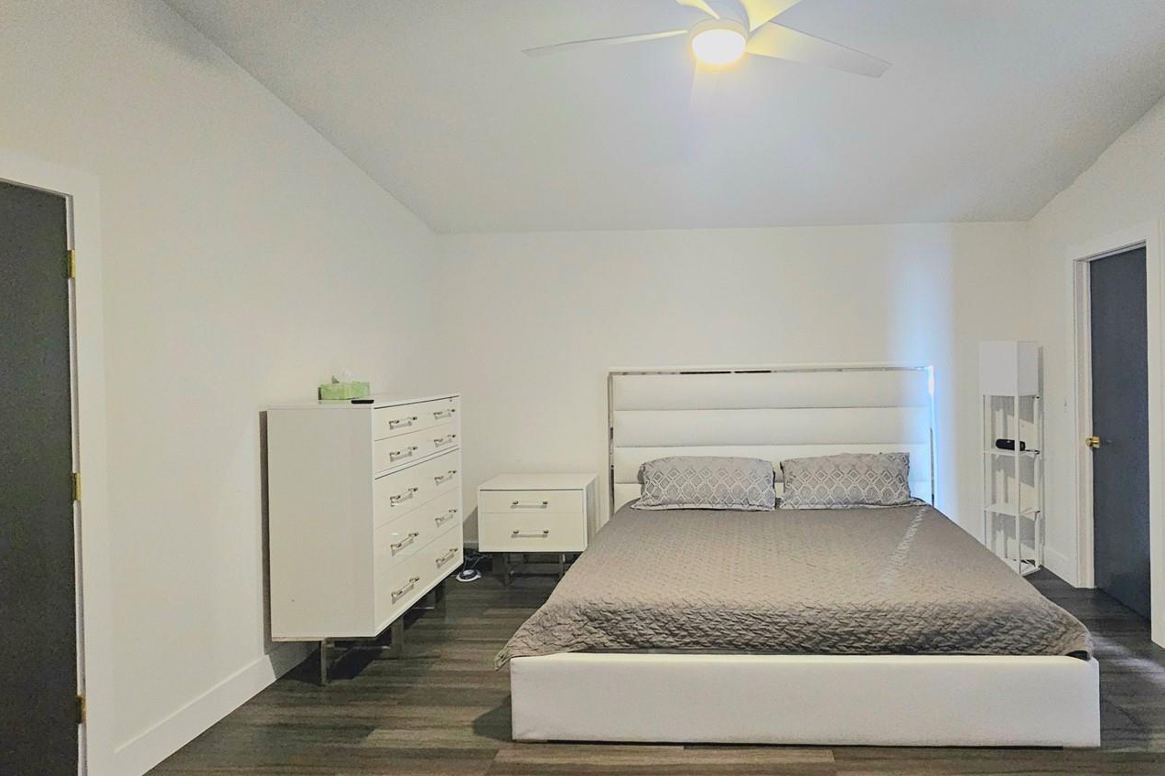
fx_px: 550
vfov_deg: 70.4
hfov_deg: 91.8
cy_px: 404
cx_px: 712
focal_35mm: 17
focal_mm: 2.2
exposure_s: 1/24
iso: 800
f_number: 2.2
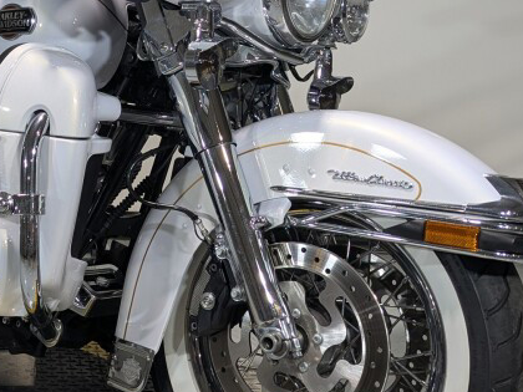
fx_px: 922
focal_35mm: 61
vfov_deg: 23.9
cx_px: 49
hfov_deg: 30.3
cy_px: 129
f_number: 1.85
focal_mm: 6.81
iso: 41
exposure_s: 1/120
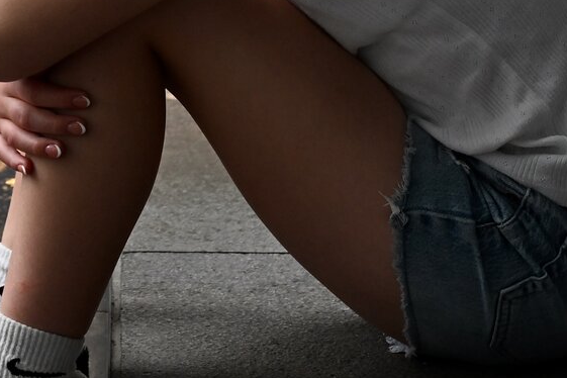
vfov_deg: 7.8
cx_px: -92
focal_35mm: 171
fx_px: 2693
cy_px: -305
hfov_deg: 11.8
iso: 800
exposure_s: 1/30
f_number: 5
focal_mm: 40
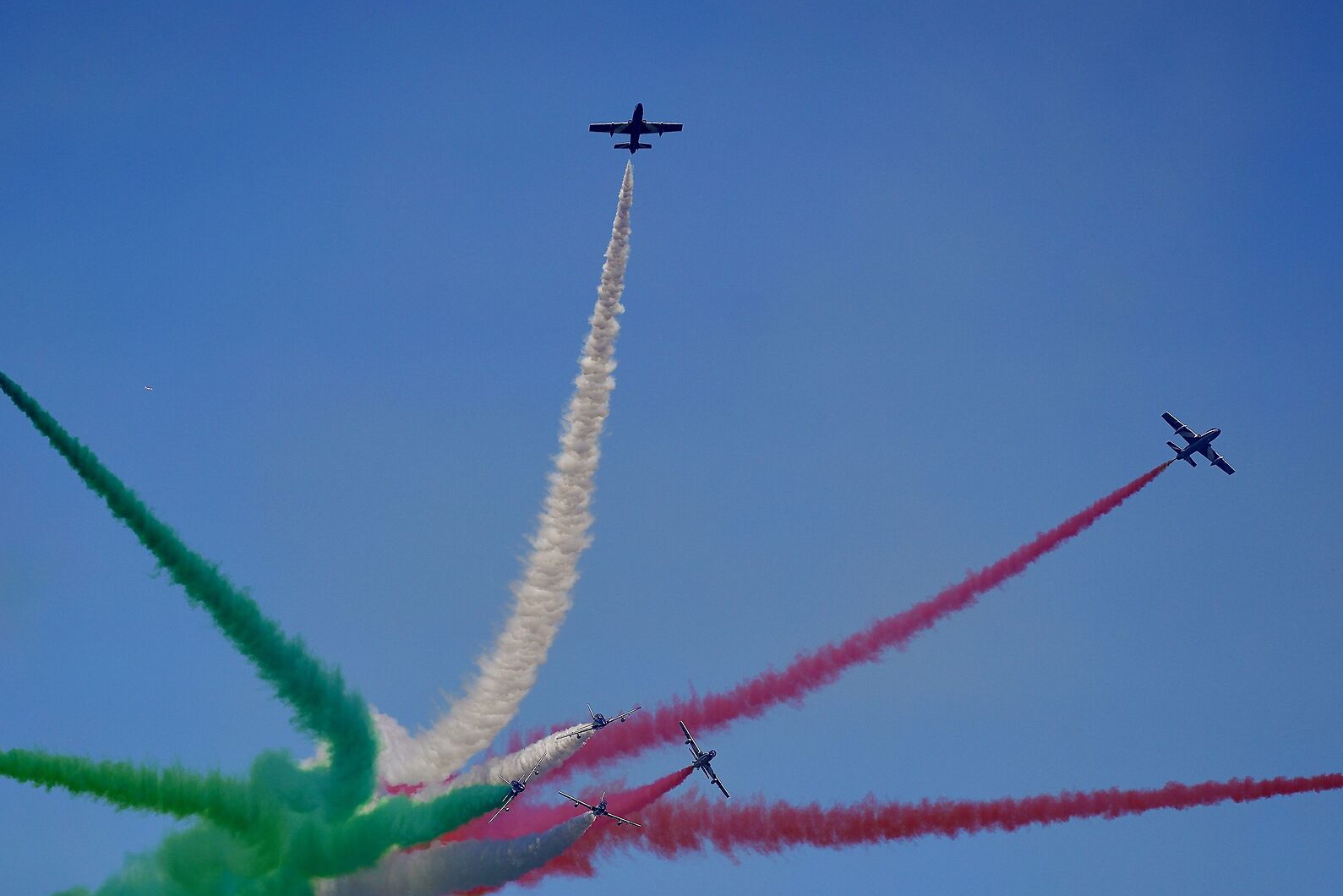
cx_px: 588
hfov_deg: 6.8
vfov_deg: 4.6
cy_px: 572
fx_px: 11268
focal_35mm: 302
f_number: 4
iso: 100
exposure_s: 1/3200
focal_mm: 200
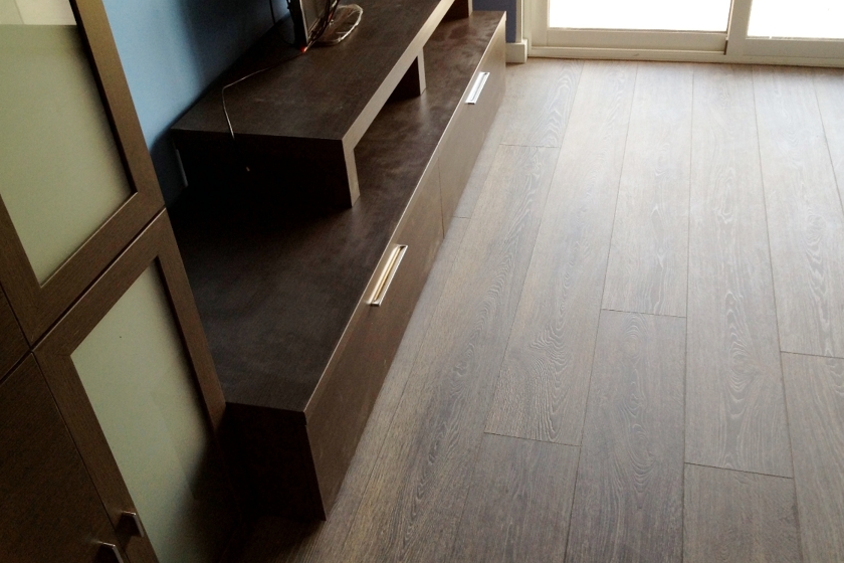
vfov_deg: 34.2
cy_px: 270
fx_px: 914
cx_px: 431
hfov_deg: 49.6
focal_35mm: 39
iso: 80
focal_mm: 4.28
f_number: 2.4
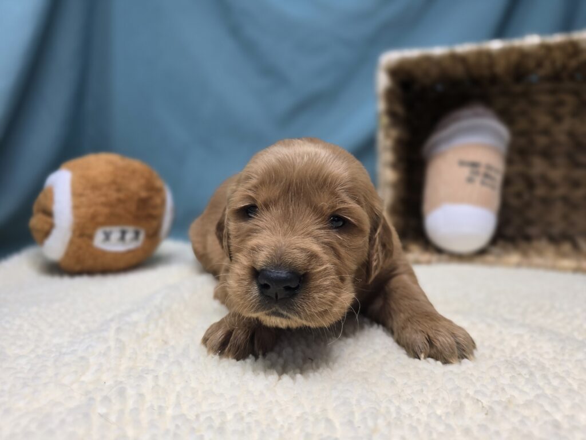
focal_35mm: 23
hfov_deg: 73.9
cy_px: 220
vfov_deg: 58.9
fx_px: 389
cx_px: 293
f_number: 1.7
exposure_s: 1/120
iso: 64
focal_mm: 6.3
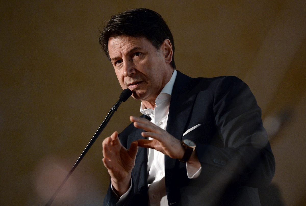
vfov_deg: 6.9
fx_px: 1705
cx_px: 153
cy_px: 103
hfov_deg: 10.3
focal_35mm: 200
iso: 3200
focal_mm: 200
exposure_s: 1/250
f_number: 3.5
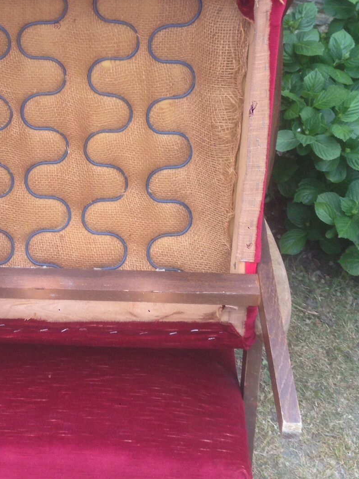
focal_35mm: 64
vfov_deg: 30.1
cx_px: 71
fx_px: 885
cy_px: 164
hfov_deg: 22.6
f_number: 2.4
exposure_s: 1/60
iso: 50
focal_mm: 4.12
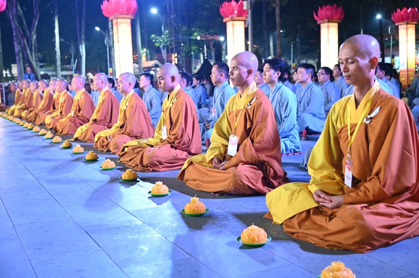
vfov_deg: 29.2
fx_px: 535
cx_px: 210
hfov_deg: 42.8
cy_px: 139
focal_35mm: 46
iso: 3200
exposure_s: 1/25
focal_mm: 46
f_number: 4
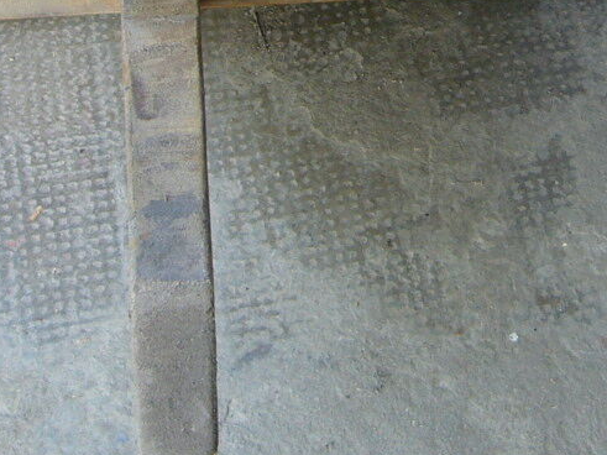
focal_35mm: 114
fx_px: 1999
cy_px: -67
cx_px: 488
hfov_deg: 17.1
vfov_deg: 12.7
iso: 80
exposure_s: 1/30
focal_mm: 5.8
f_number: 2.8
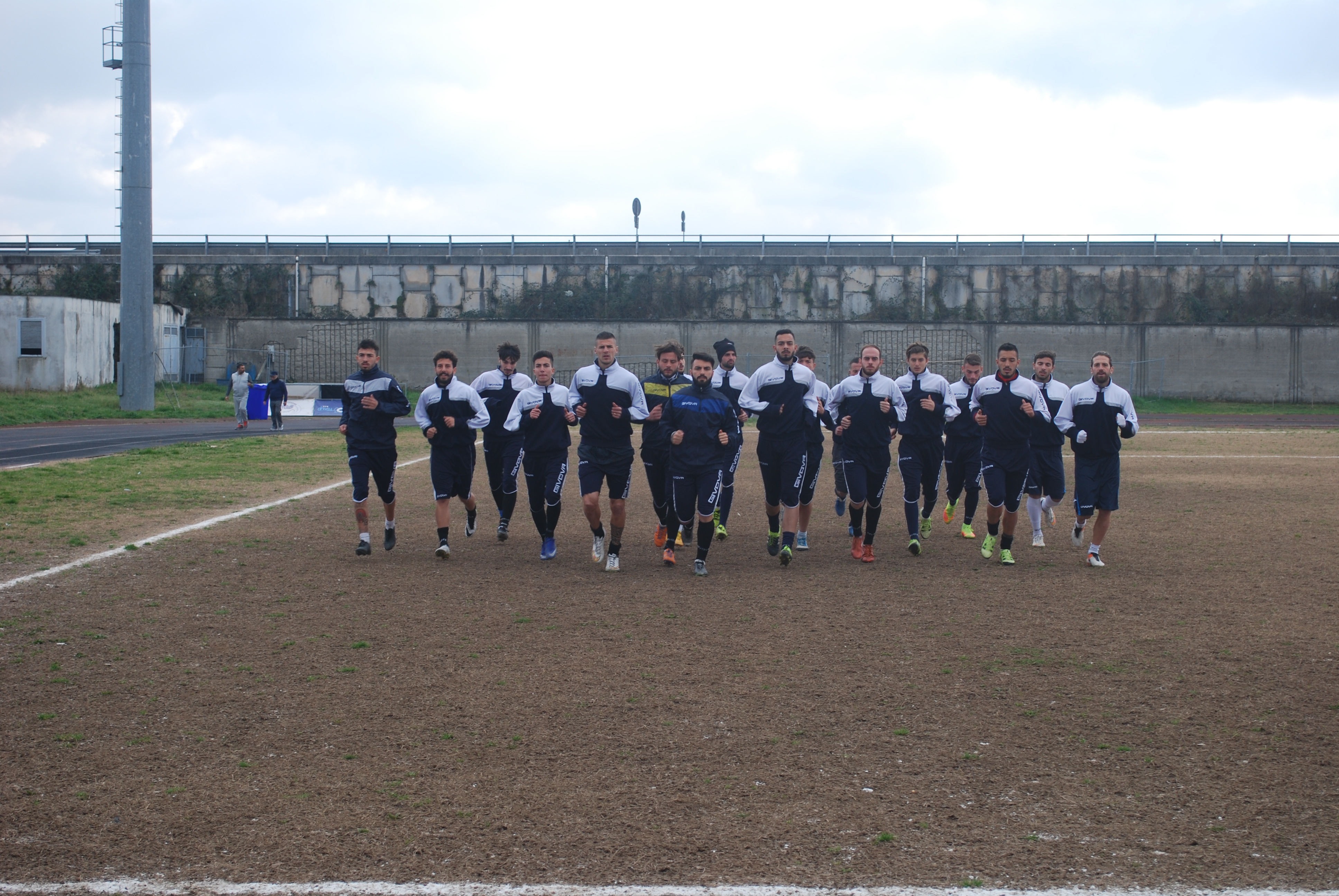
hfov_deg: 33.4
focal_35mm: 60
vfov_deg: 22.7
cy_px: 448
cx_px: 670
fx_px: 2234
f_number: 6.3
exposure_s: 1/160
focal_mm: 40
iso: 100
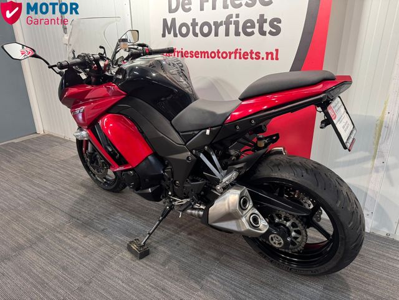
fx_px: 277
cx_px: 200
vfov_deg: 56.8
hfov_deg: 71.6
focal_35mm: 24
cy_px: 150
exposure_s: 1/50
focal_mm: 6.76
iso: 400
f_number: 1.78
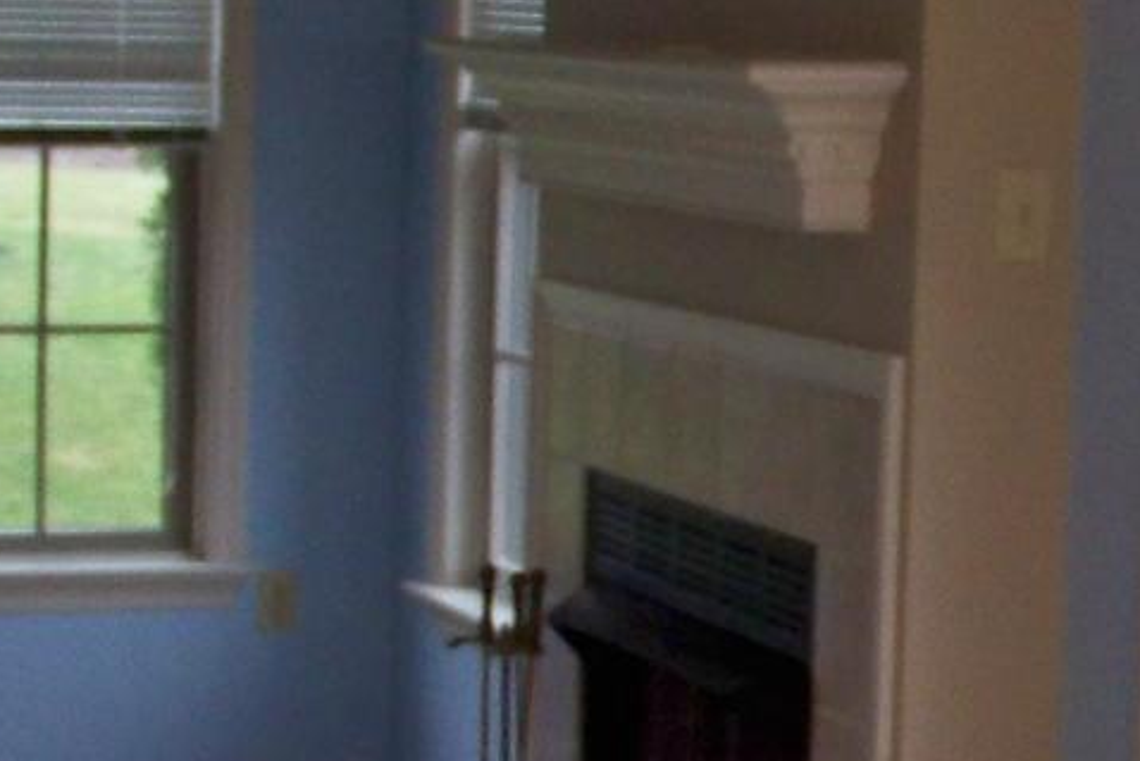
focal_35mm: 147
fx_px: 4656
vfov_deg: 9.3
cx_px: 1068
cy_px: 570
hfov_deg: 13.8
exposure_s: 1/30
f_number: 2.8
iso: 200
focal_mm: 5.85
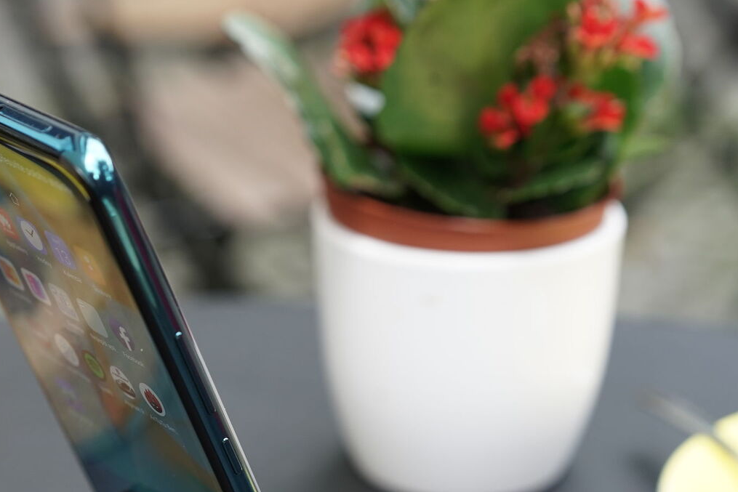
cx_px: 187
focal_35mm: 104
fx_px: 2132
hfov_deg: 19.5
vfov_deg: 13.1
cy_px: 447
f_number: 4.5
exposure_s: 1/125
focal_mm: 55
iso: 640
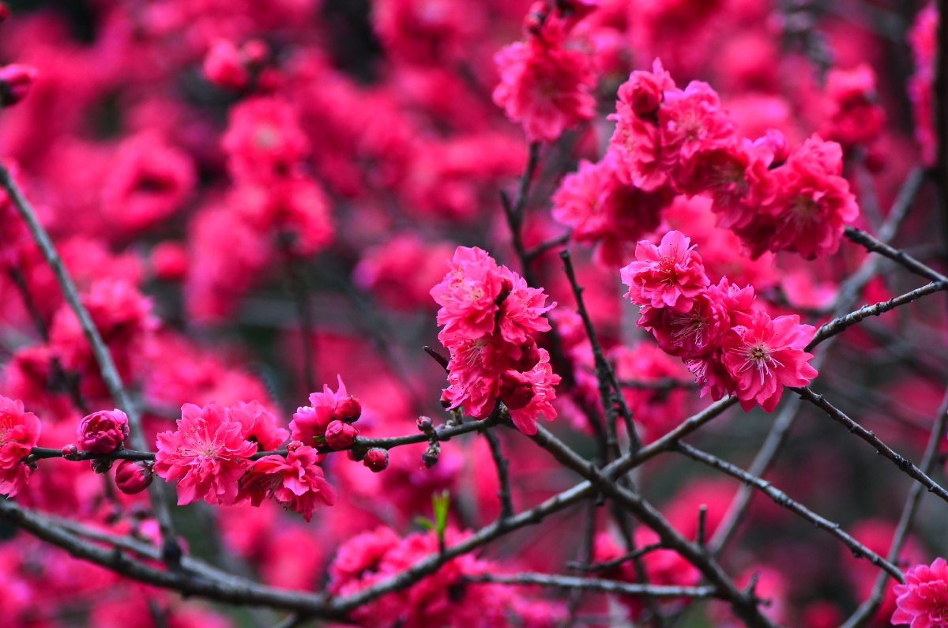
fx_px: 5322
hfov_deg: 10.2
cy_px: 314
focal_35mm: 202
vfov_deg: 6.8
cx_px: 474
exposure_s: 1/160
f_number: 4.8
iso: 320
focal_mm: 135
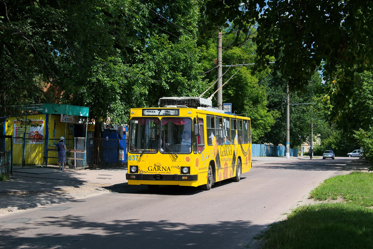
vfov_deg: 23.4
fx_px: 601
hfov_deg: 34.5
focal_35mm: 58
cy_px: 124
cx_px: 186
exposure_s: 1/800
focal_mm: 38.9
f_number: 7.1
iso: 800
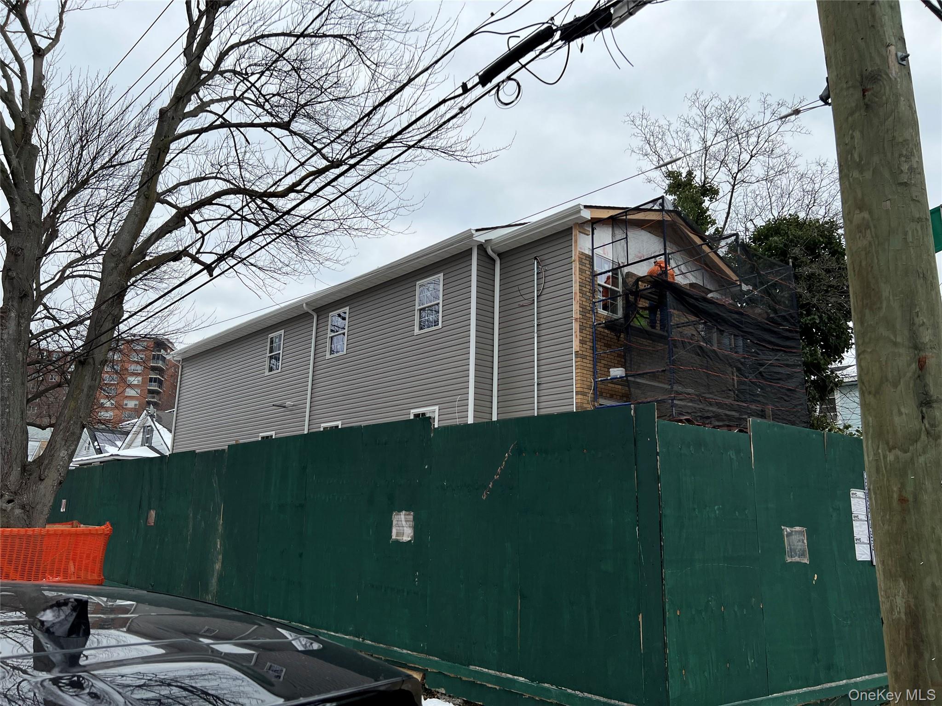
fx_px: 708
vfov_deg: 53.1
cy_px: 353
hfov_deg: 67.3
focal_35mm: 26
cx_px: 471
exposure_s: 1/3831
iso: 50
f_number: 1.5
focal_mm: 5.7
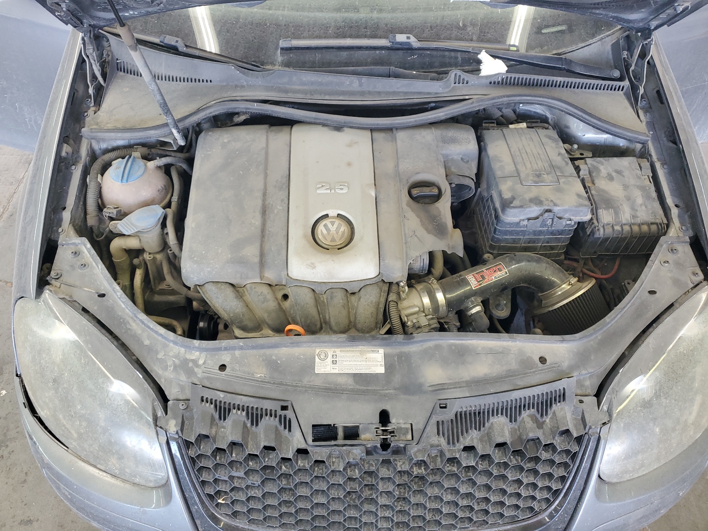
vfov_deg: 53.1
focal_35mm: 26
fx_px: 532
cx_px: 354
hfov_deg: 67.3
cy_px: 266
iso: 120
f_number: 1.5
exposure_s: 1/60.2
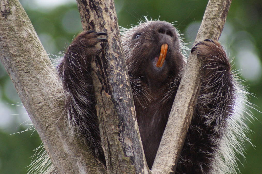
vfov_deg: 2.3
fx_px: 4320
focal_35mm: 594
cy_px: 89
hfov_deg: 3.5
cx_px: 174
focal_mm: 250
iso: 400
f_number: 5.6
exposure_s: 1/160
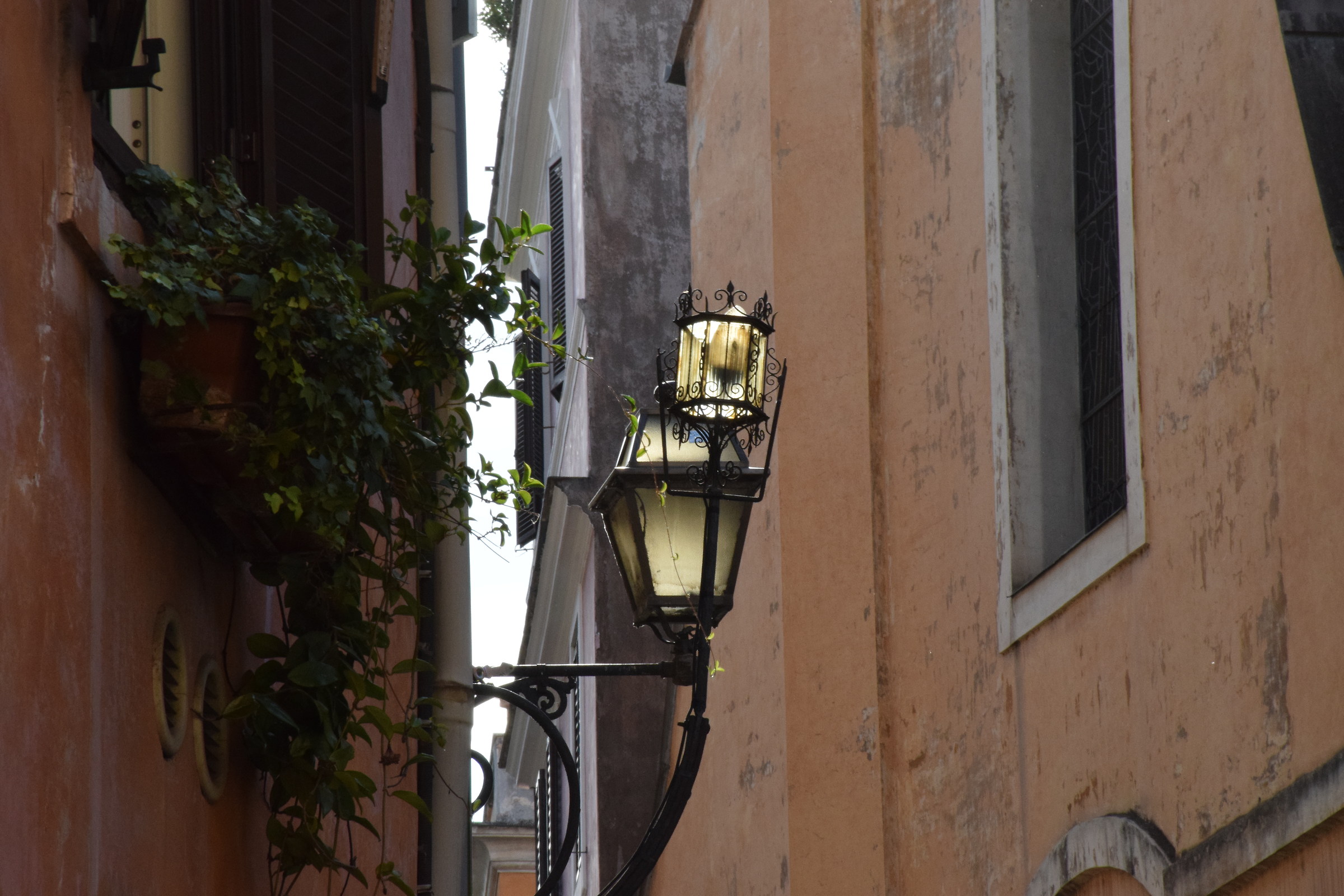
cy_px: 448
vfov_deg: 6.5
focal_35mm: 210
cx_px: 672
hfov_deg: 9.8
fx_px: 7839
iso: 1600
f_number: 25
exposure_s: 1/200
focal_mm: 140
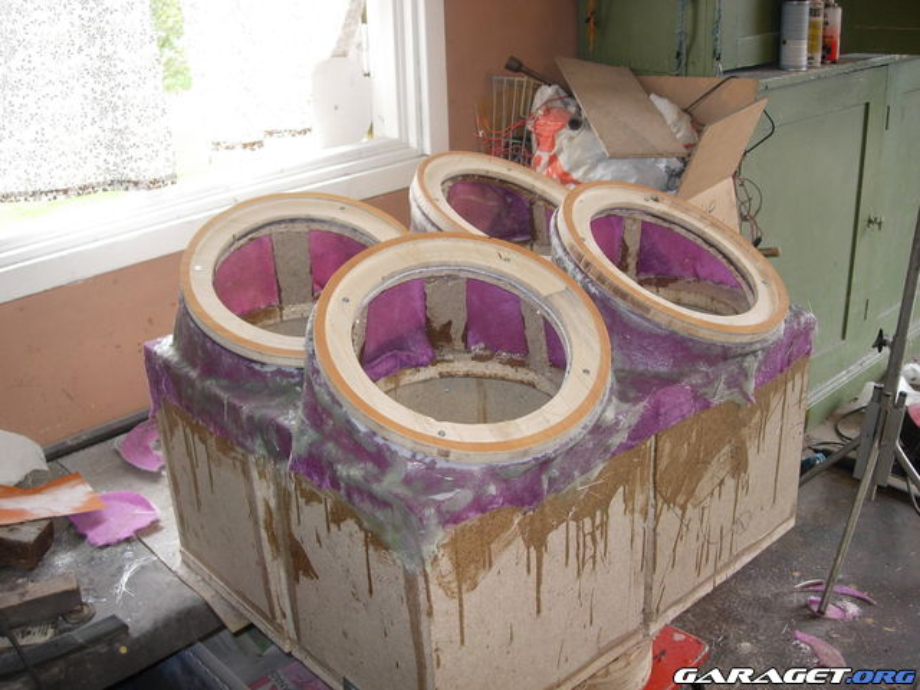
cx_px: 460
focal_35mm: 38
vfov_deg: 37.7
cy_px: 345
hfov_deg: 49.0
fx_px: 1010
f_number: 2.8
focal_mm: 7.8
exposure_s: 1/35.9
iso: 79
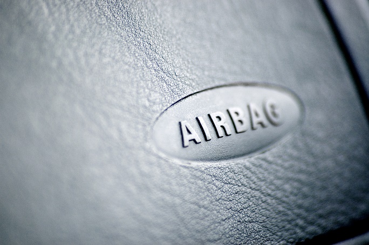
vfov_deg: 4.7
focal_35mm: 292
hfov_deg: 7.1
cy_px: 122
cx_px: 184
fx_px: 2994
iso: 400
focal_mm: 195
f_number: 5
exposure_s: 1/80
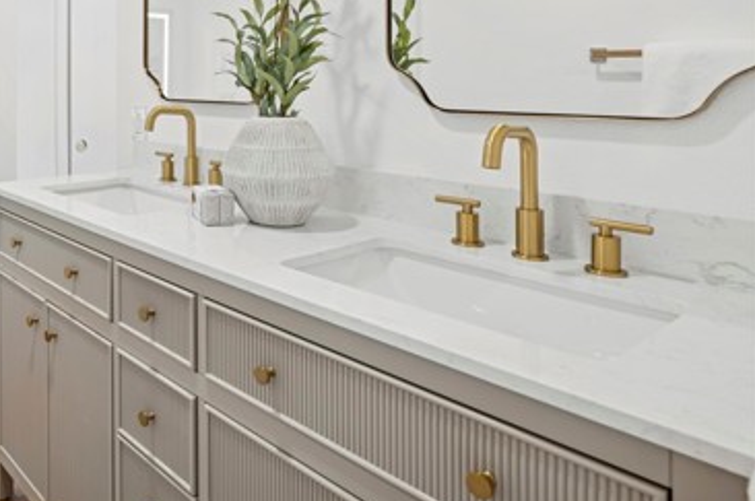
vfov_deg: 43.2
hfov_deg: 57.7
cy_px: 73
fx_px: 586
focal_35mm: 28
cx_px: 97
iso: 125
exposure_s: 1/3.33
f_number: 8
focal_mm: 16
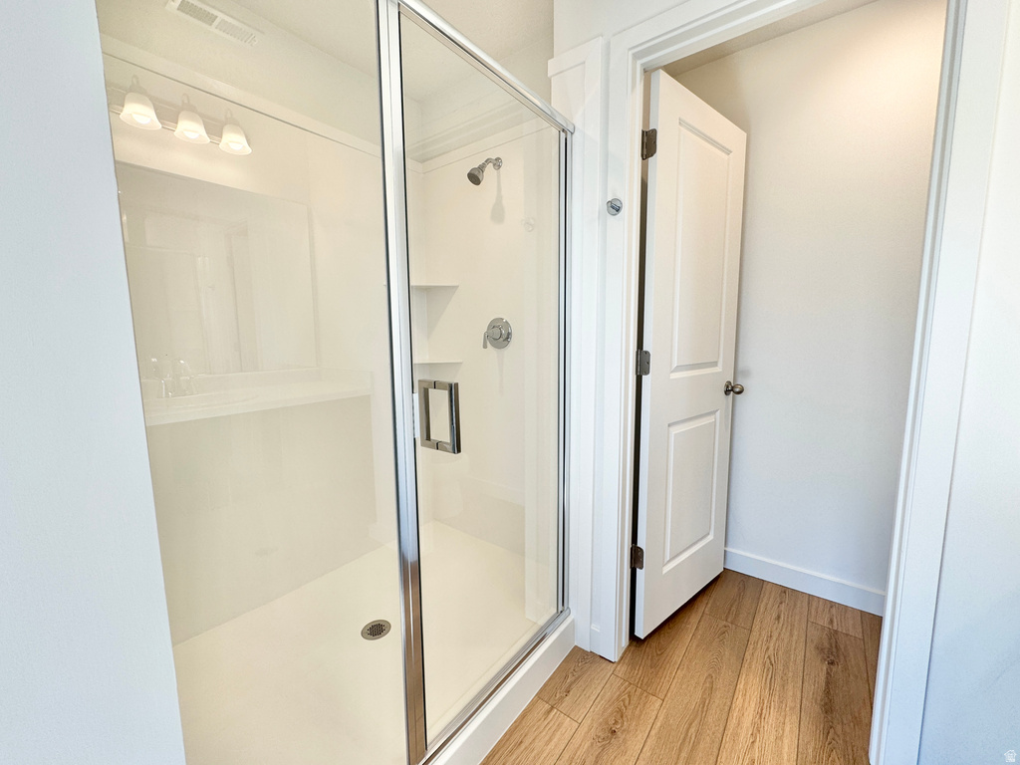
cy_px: 382
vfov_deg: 85.7
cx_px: 510
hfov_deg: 102.1
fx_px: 413
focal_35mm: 14
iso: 50
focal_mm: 2.22
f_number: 2.2
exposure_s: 1/120
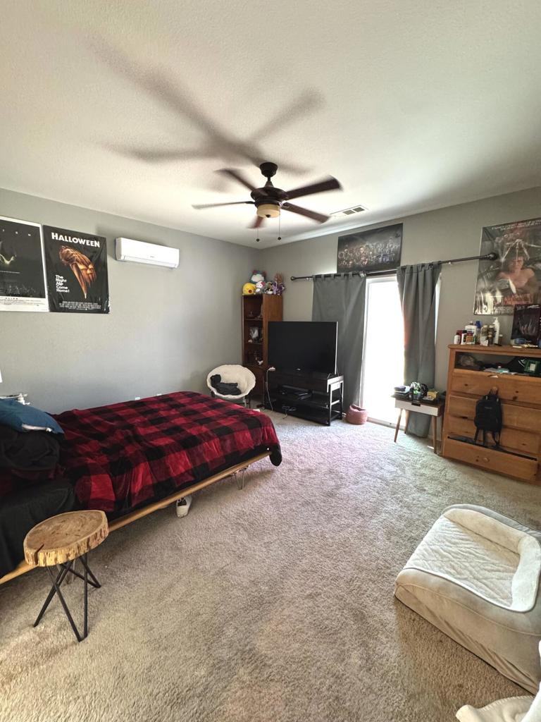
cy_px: 361
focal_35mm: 14
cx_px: 270
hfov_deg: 85.7
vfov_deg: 102.1
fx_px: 292
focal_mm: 2.22
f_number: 2.2
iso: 500
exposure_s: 1/60
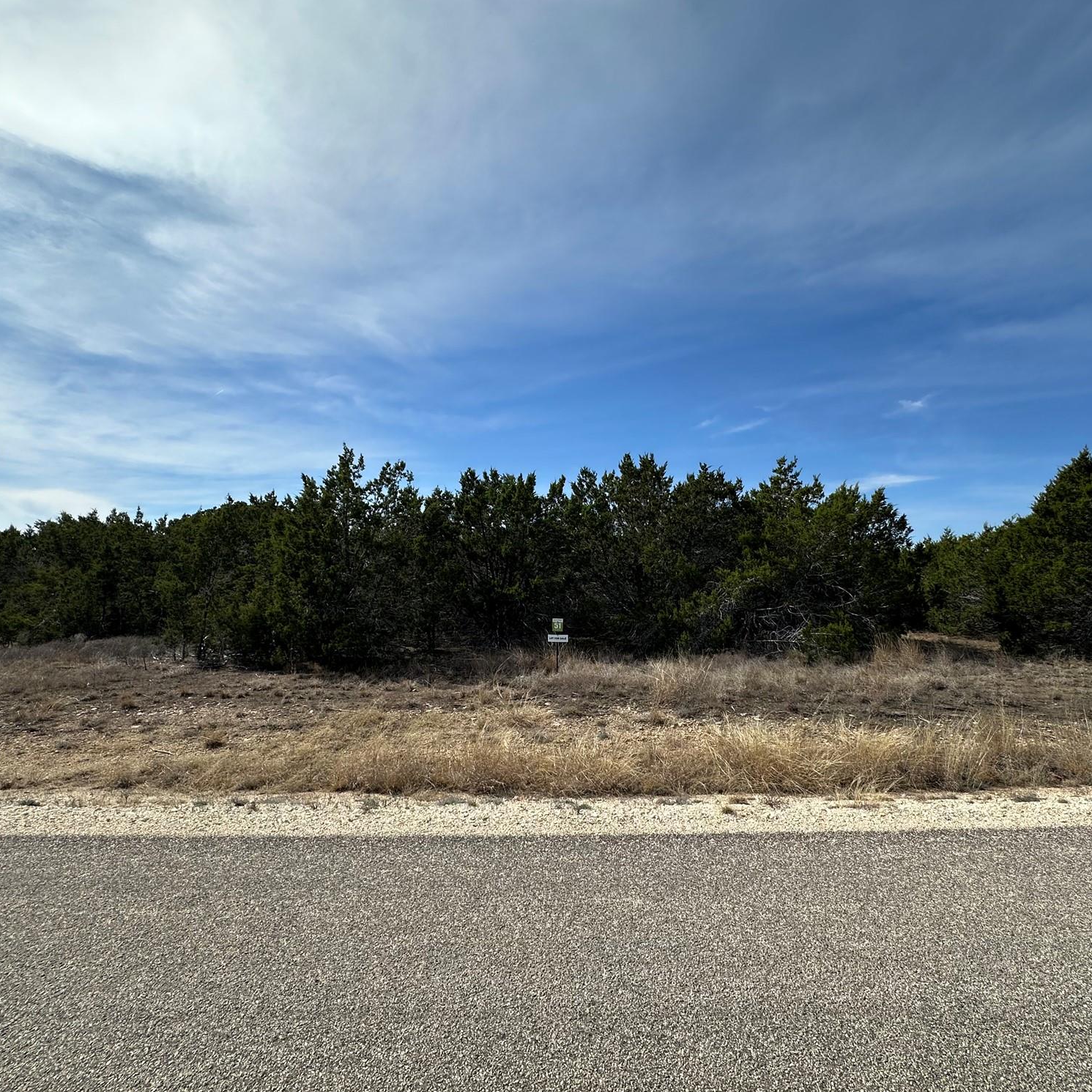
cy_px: 549
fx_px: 607
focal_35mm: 17
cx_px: 560
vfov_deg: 84.0
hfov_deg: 84.0
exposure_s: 1/2092
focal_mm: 2.22
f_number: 2.2
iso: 40
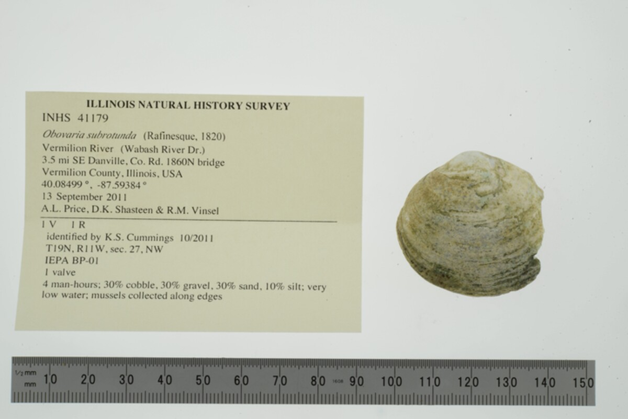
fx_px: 1047
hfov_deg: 33.4
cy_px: 210
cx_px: 314
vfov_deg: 22.6
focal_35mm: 60
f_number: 32
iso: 100
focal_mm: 60
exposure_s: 1/10
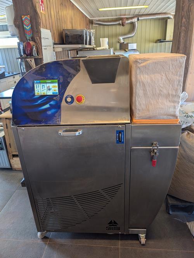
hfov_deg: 56.9
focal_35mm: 24
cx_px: 97
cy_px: 129
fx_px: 179
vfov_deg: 71.5
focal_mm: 6.9
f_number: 1.68
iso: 32
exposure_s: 1/25
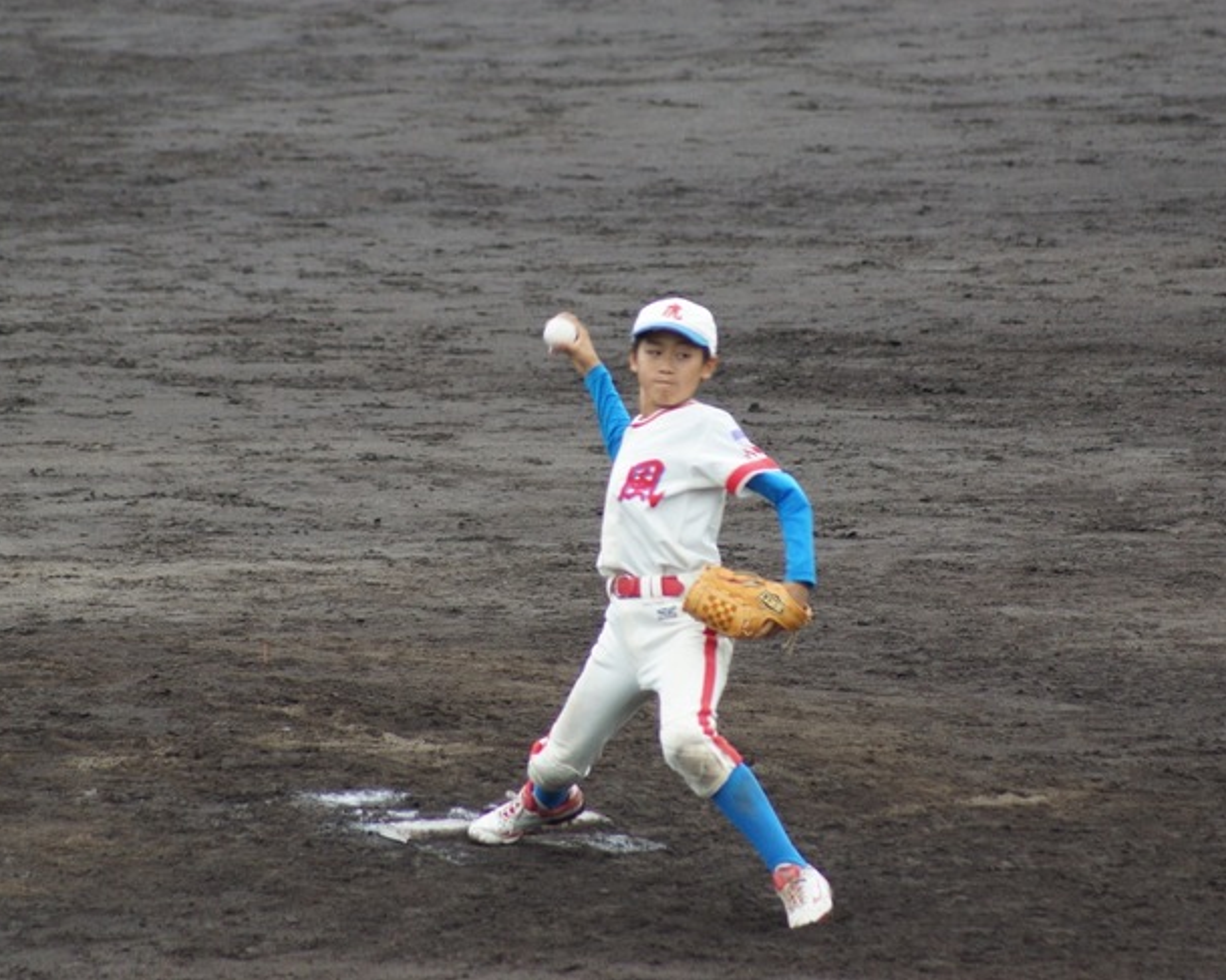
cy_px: 489
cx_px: 606
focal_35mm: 391
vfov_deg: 4.0
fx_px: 14185
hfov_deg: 4.9
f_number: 5.6
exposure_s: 1/400
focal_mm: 230
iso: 640
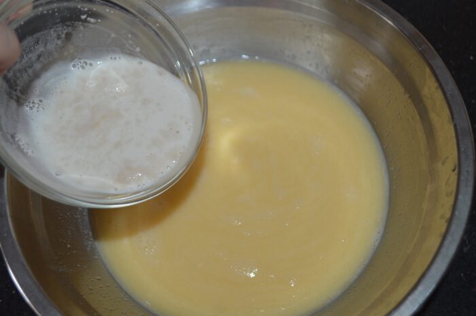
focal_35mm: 36
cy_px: 158
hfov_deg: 53.2
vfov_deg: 36.8
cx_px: 238
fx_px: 475
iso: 400
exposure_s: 1/60
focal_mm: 24
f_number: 4
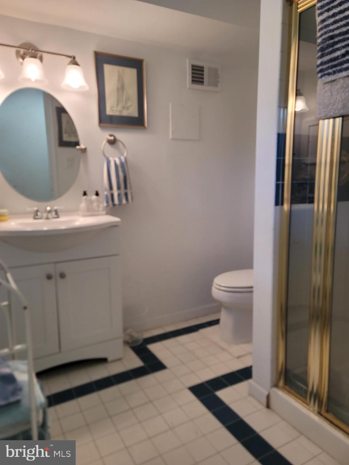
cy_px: 232
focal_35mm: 25
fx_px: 336
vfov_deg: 69.4
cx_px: 174
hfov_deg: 54.9
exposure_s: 1/120
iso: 200
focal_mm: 7
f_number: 1.8
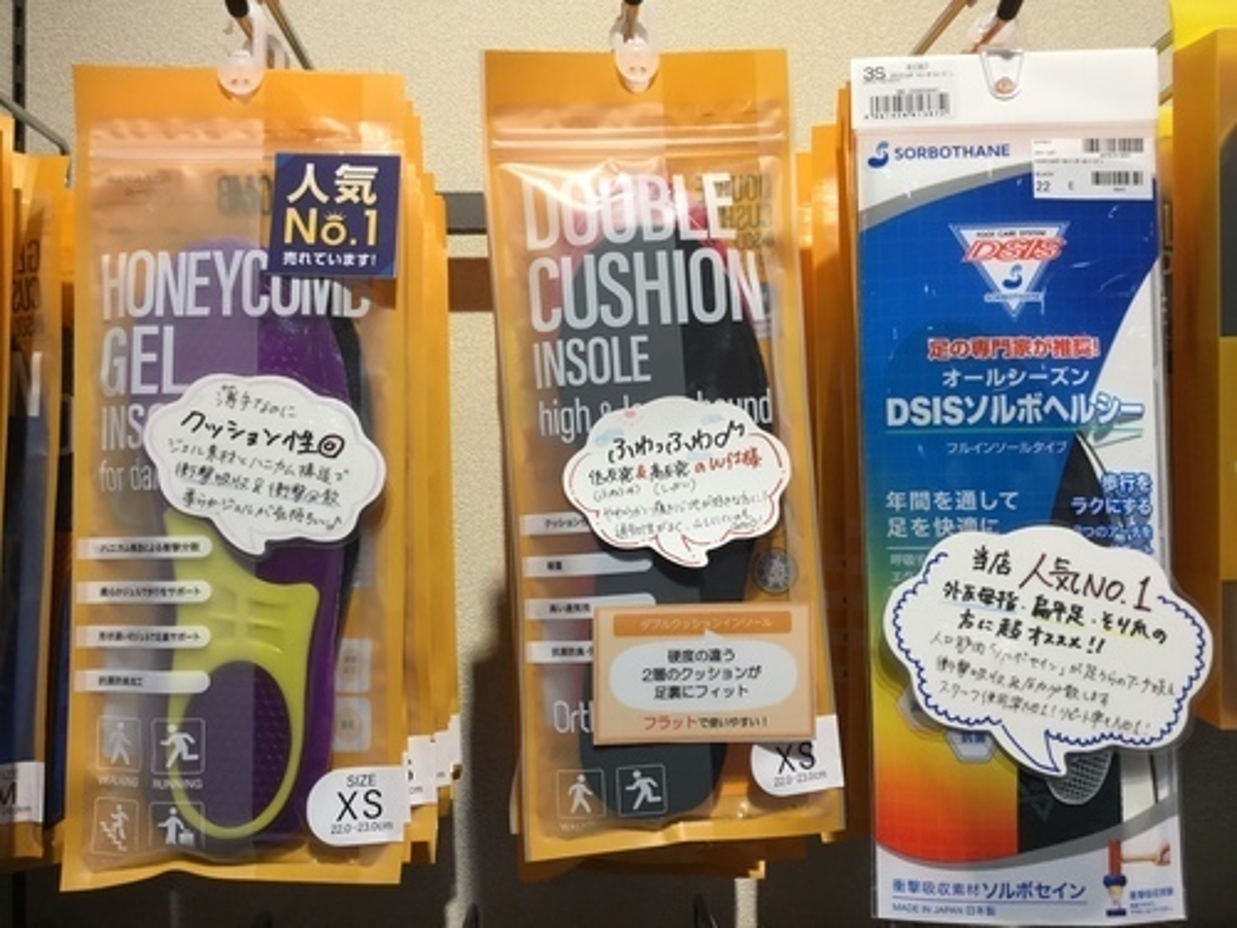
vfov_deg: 45.4
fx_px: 1108
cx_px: 618
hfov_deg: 58.4
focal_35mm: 31
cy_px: 464
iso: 25
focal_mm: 3.3
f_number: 2.4
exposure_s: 1/40
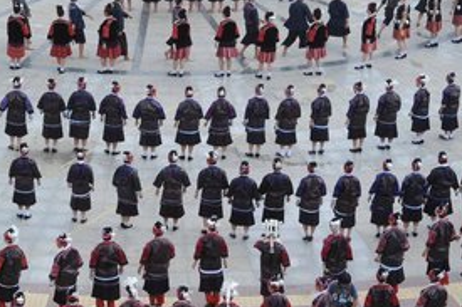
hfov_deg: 13.4
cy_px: 56
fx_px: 1962
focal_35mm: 153
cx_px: 173
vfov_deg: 8.9
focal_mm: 70
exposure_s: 1/200
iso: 400
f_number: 11
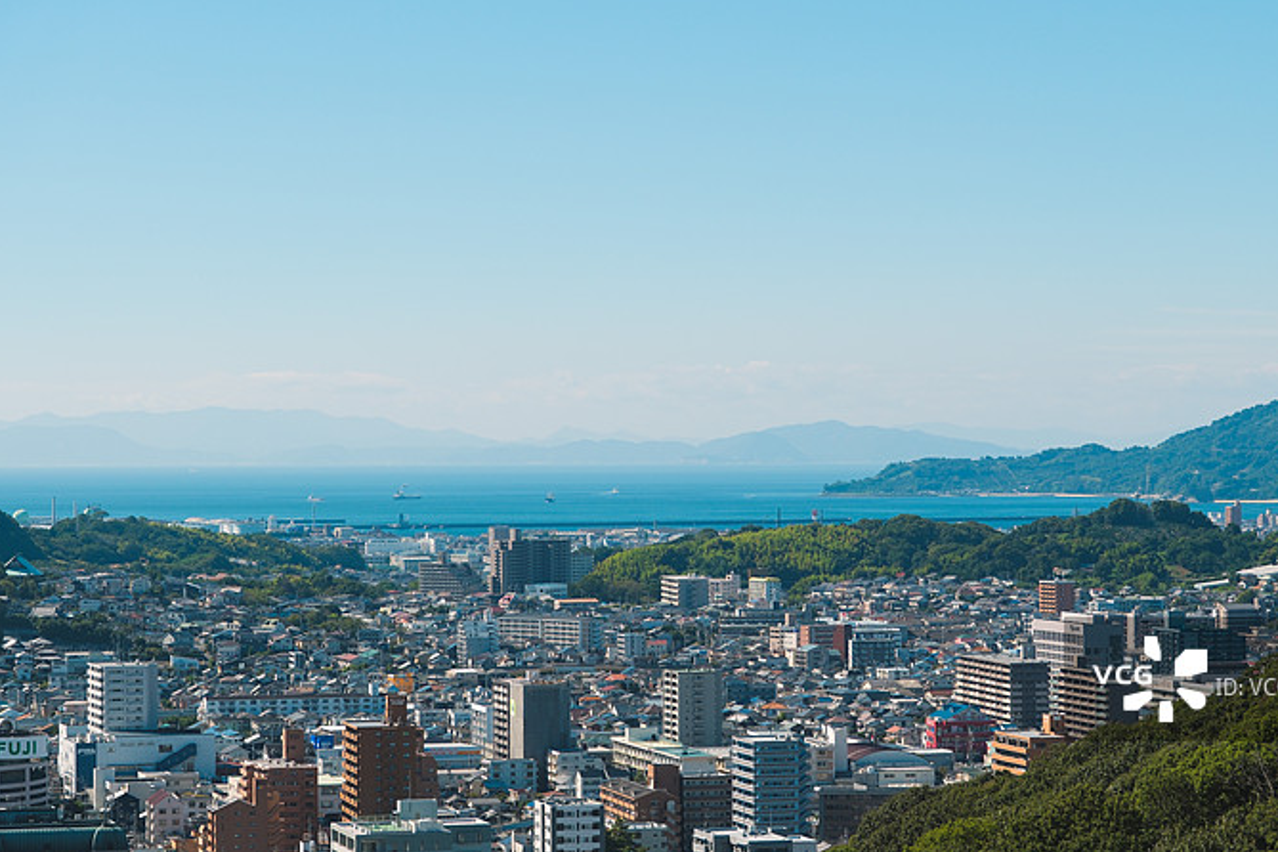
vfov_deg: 12.5
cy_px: 442
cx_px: 726
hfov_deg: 18.6
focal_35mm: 110
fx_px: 3905
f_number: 5.6
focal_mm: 61.5
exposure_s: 1/800
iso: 125
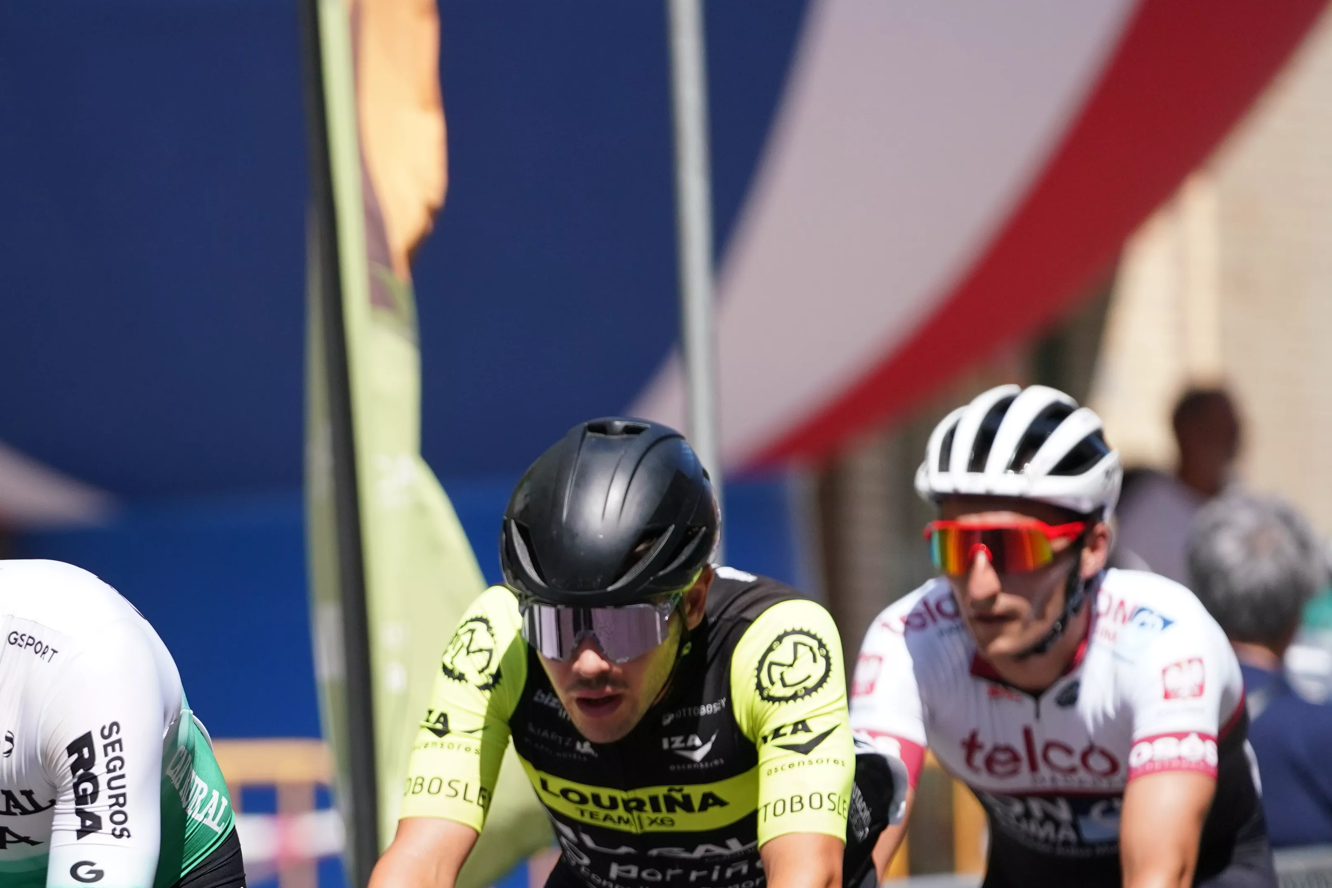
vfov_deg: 2.8
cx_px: -45
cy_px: 954
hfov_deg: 4.1
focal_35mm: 498
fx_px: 18426
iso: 400
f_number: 2.8
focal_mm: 200
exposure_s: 1/5000
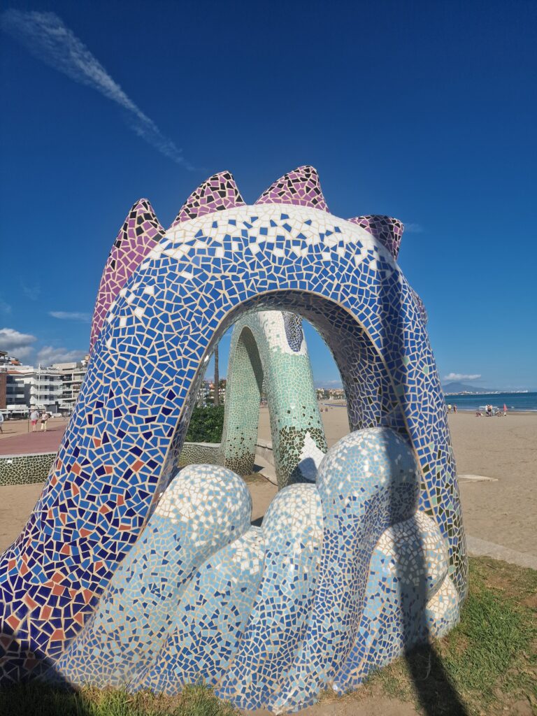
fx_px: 476
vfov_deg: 73.9
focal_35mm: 23
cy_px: 358
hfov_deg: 58.9
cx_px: 268
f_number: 1.8
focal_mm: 6.4
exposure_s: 1/2904
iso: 50
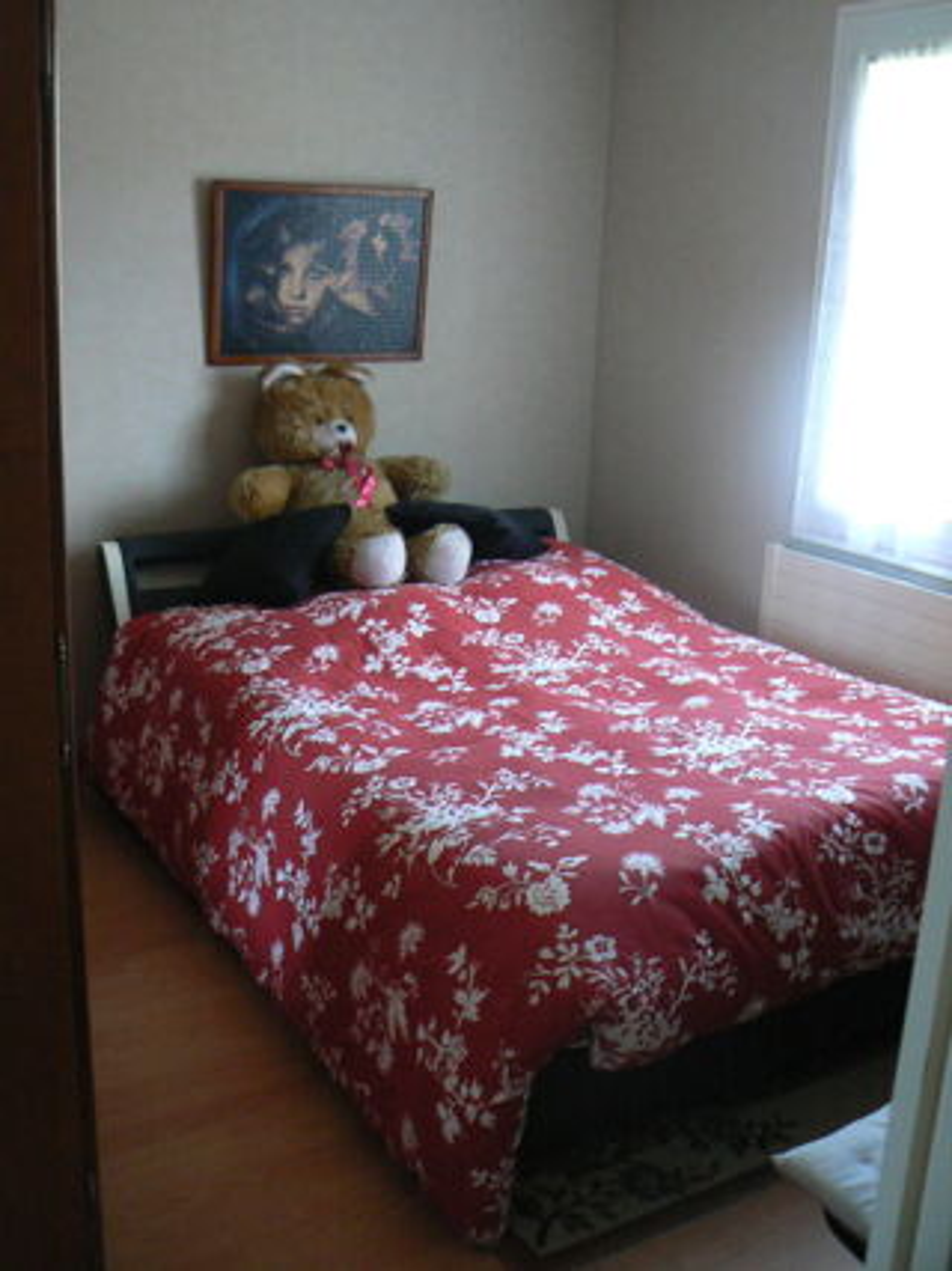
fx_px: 1321
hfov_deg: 39.6
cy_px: 636
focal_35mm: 36
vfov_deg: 51.4
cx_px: 476
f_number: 2.8
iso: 200
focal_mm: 6
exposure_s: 1/15
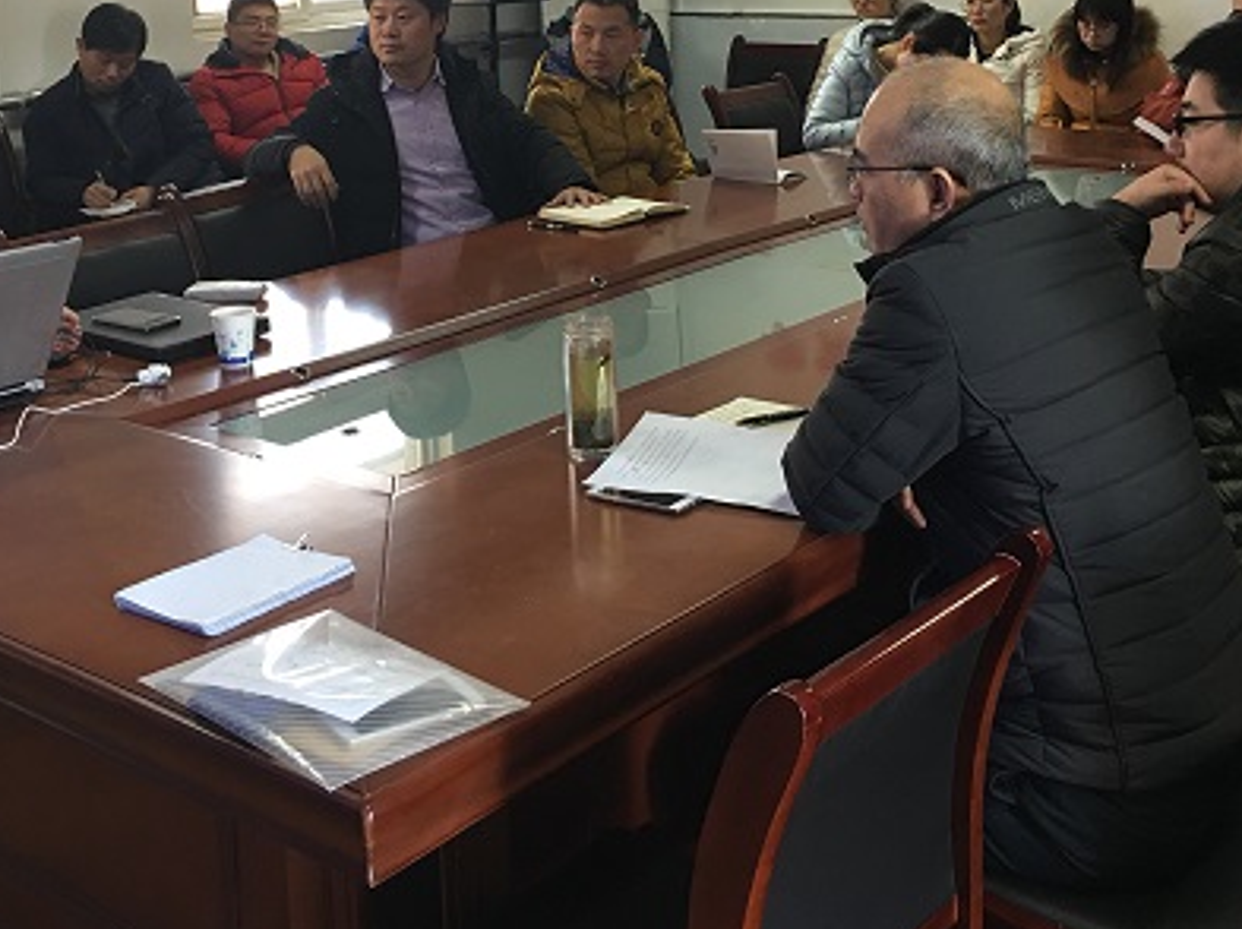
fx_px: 1721
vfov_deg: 29.6
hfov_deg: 39.7
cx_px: 607
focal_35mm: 48
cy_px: 197
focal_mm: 4.15
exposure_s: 1/17
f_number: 2.2
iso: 64
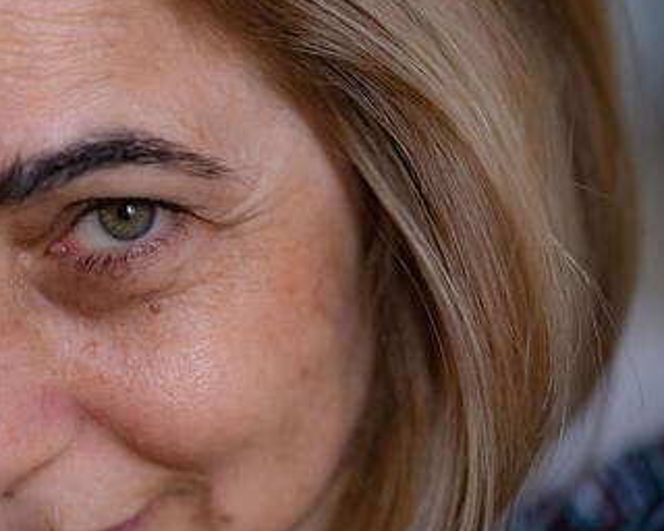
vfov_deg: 7.8
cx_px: 118
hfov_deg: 9.7
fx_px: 3911
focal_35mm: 199
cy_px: 224
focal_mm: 75
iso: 800
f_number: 1.2
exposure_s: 1/140
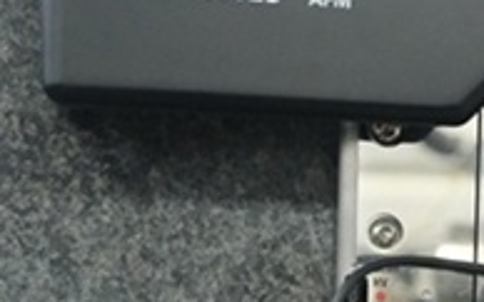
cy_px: 431
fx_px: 1701
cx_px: 554
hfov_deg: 15.7
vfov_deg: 9.9
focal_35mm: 129
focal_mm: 27.1
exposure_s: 1/45
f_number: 4.4
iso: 6400
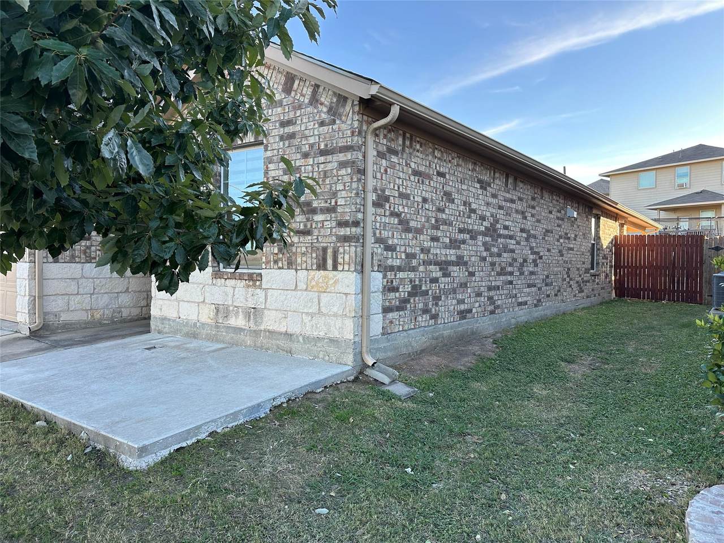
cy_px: 272
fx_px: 502
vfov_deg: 56.8
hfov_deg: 71.6
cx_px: 362
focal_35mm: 24
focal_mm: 6.86
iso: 80
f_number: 1.78
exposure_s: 1/469
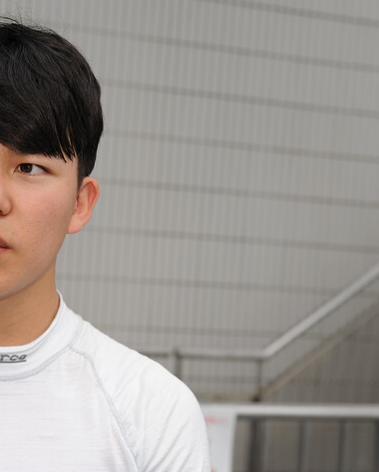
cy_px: 236
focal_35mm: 94
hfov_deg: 16.3
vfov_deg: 20.4
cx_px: 74
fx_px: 1316
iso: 200
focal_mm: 66
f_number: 5.6
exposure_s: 1/125
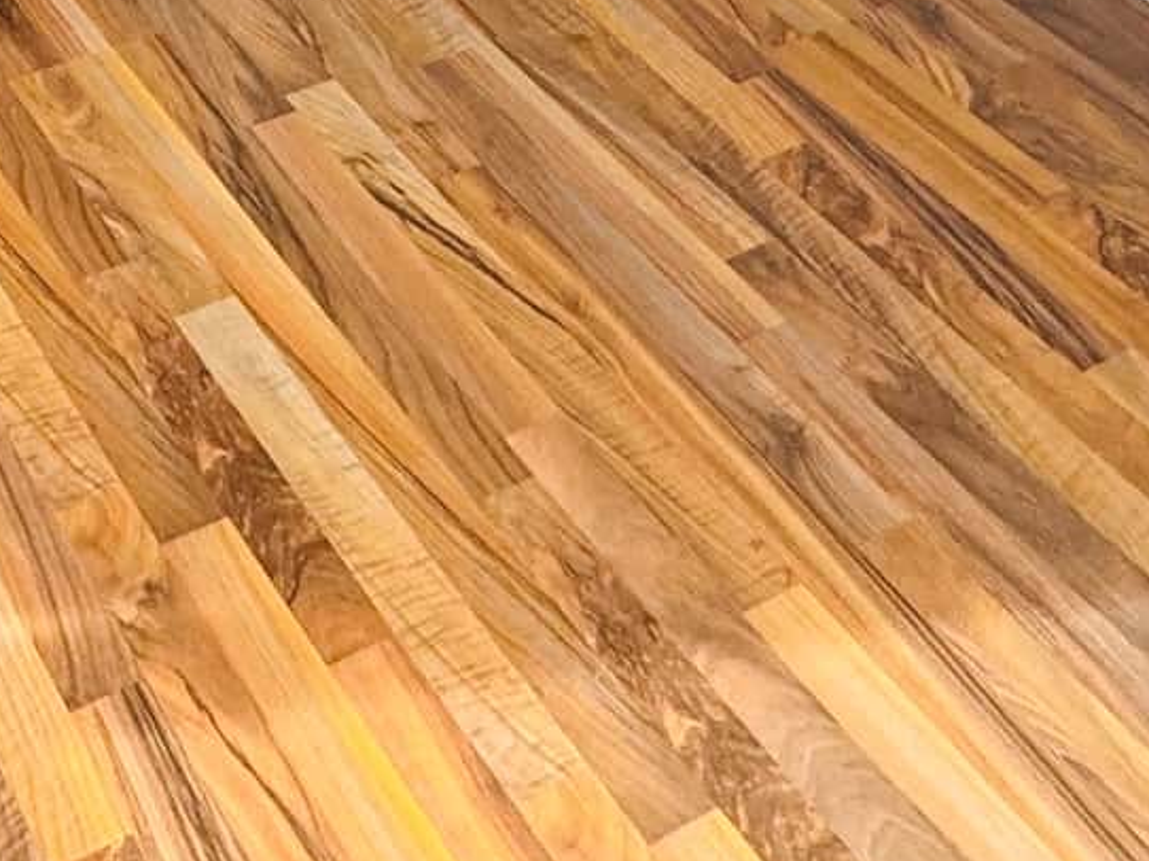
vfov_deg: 16.1
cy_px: -1009
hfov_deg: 28.7
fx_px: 2057
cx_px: -66
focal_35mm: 62
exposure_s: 1/99
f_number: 2.2
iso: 64
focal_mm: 2.22
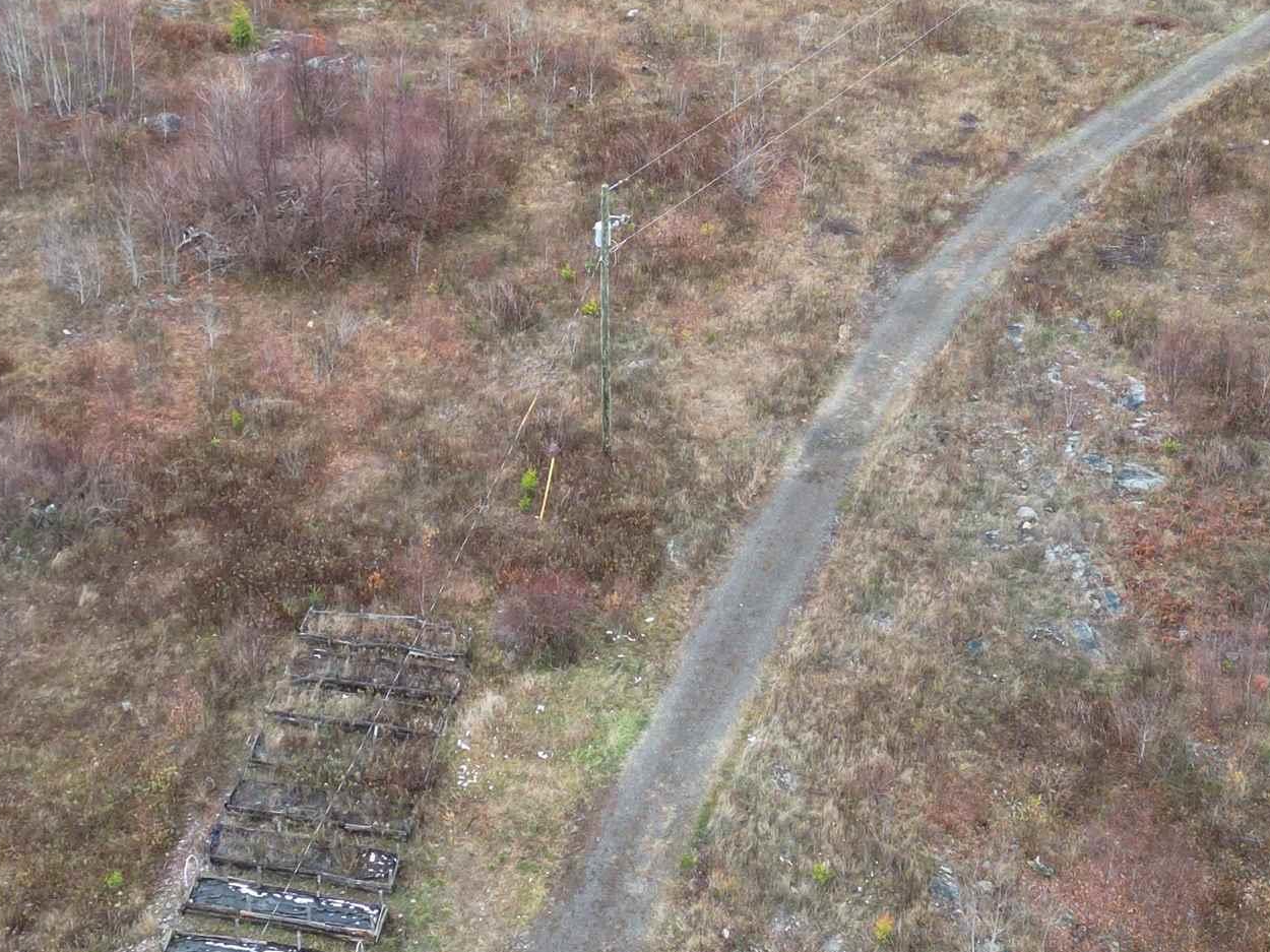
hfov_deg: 32.7
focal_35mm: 59
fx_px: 2164
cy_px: 171
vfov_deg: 24.4
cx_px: 553
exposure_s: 1/100
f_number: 1.7
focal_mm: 6.72
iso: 100
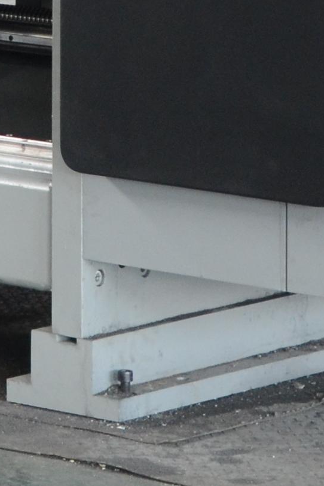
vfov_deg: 5.9
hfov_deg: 3.9
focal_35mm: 345
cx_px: -388
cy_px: -339
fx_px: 4657
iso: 800
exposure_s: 1/15
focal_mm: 38
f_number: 4.5
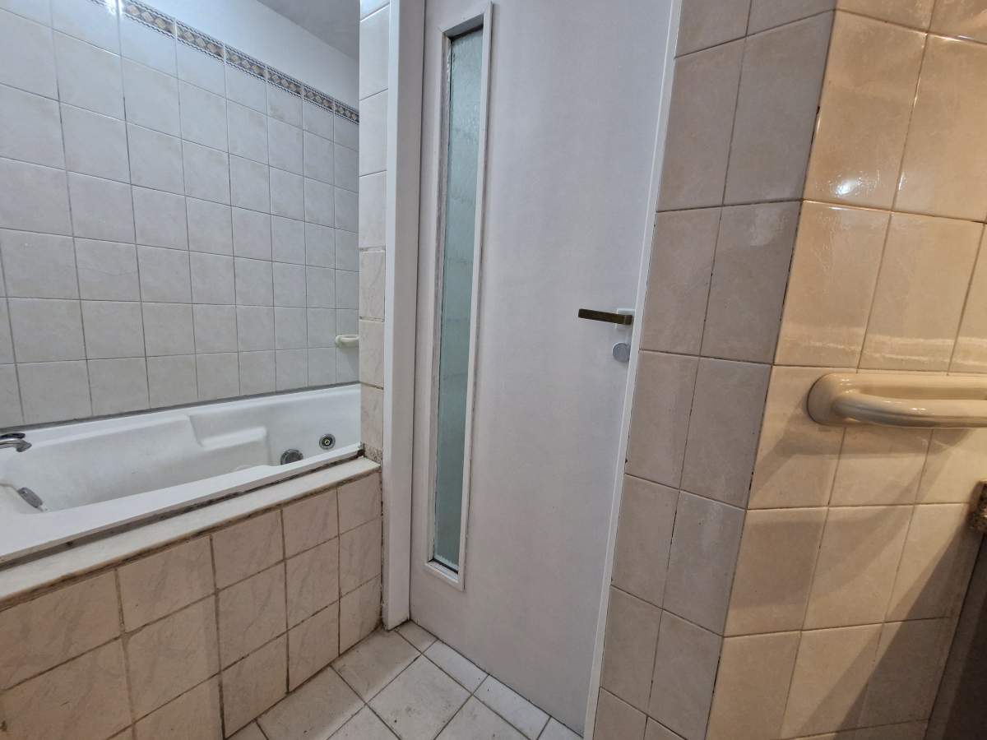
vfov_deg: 89.9
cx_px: 494
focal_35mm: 13
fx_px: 371
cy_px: 370
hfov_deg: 106.2
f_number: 2.2
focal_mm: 1.74
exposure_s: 1/50
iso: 200
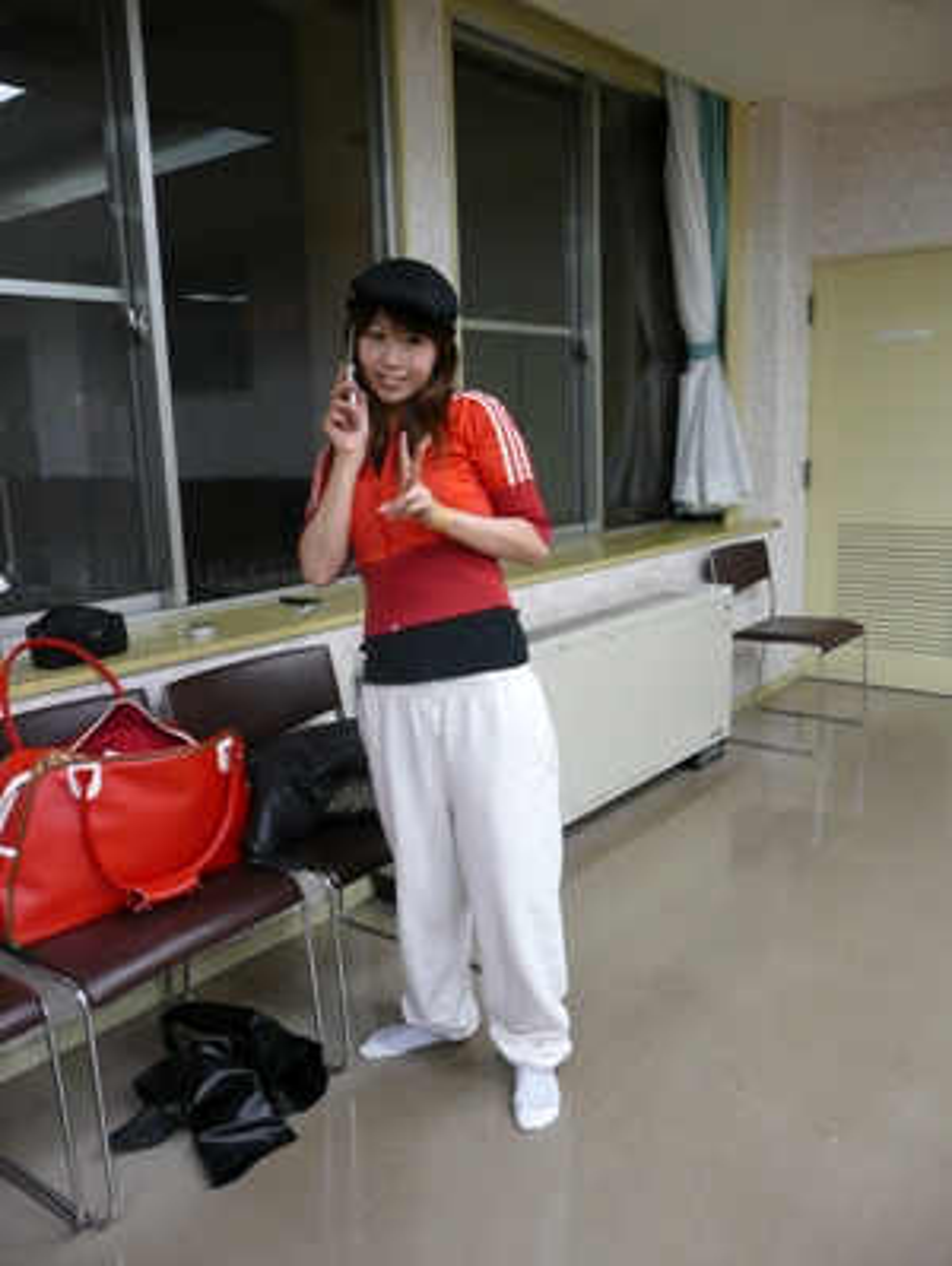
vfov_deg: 63.4
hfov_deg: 49.8
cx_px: 476
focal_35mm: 28
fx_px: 1025
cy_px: 633
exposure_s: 1/25
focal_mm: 4.6
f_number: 3.3
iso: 200
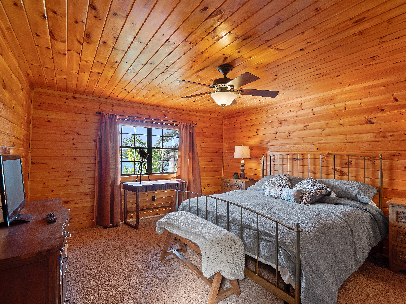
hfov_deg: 94.5
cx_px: 203
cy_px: 152
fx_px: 188
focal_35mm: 16
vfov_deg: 78.1
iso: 200
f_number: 5.6
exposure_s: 1/5
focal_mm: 8
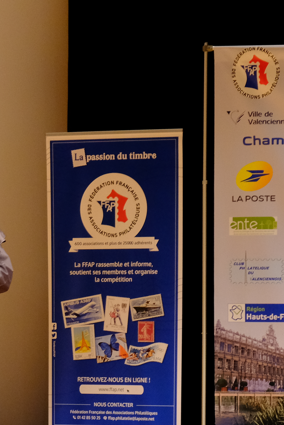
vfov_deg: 9.2
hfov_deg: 6.1
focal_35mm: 224
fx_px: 2650
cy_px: 190
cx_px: -89
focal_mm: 55.6
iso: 2000
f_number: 5
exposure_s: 1/20
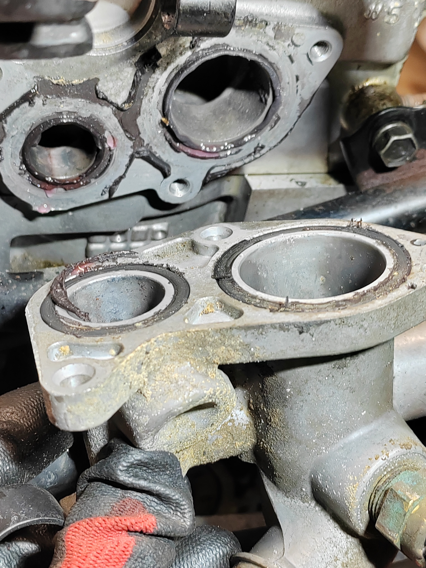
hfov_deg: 27.0
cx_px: 213
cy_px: 284
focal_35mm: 54
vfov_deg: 35.5
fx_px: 886
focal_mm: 5.52
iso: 400
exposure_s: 1/50
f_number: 1.9
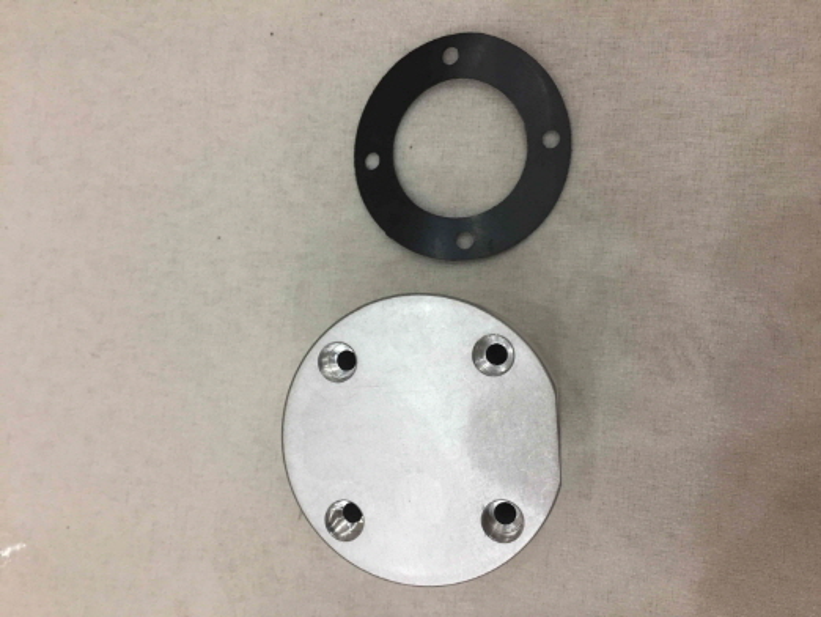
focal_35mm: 29
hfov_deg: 61.6
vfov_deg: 48.3
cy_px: 308
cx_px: 410
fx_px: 688
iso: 100
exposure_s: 1/30
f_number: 2.2
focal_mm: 4.15
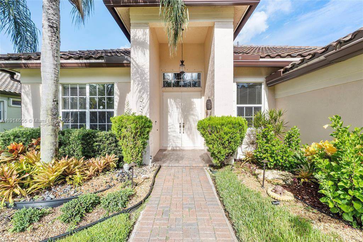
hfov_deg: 100.4
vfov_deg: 77.3
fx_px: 151
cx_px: 182
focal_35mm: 15
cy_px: 121
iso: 100
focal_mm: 10
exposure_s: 1/125
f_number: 11
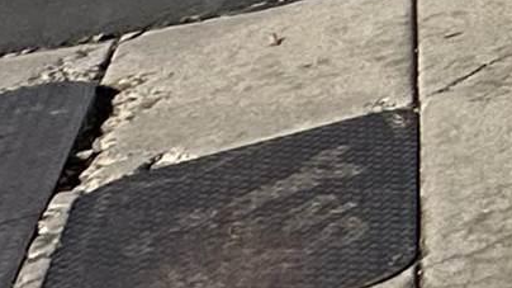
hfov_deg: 9.5
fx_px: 1574
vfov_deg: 6.7
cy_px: -1051
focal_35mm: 116
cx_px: 1802
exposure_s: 1/3861
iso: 50
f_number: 2.2
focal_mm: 2.22
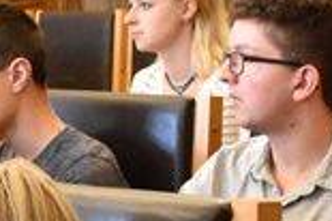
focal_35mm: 228
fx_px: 2103
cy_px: 284
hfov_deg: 9.0
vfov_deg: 6.0
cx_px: 101
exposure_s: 1/30
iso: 6400
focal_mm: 23
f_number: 8
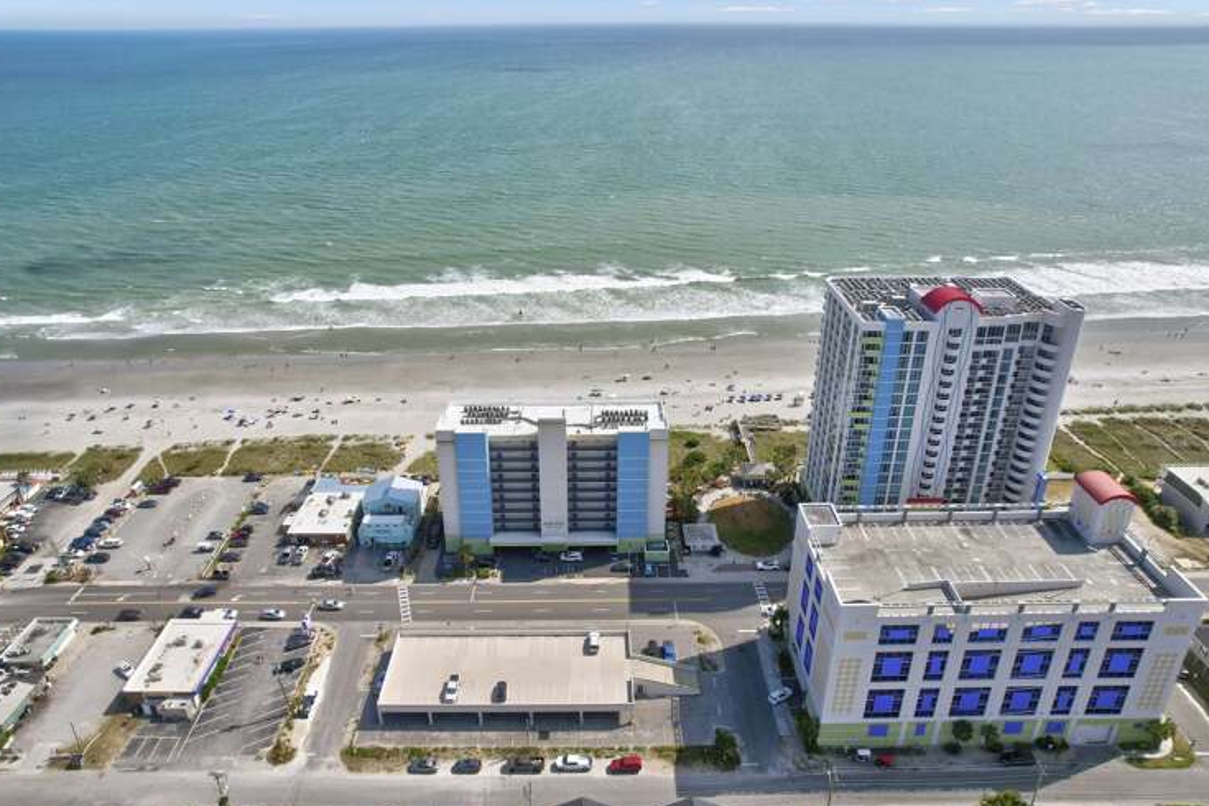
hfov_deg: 76.1
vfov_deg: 55.1
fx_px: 772
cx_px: 610
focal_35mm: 23
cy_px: 406
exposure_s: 1/2500
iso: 120
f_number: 2.8
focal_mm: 8.4
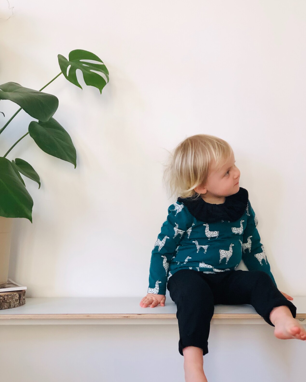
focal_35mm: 60
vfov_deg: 31.5
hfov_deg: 25.4
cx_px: 154
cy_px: 185
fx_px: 679
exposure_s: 1/30
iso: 64
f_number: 2.8
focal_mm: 6.6
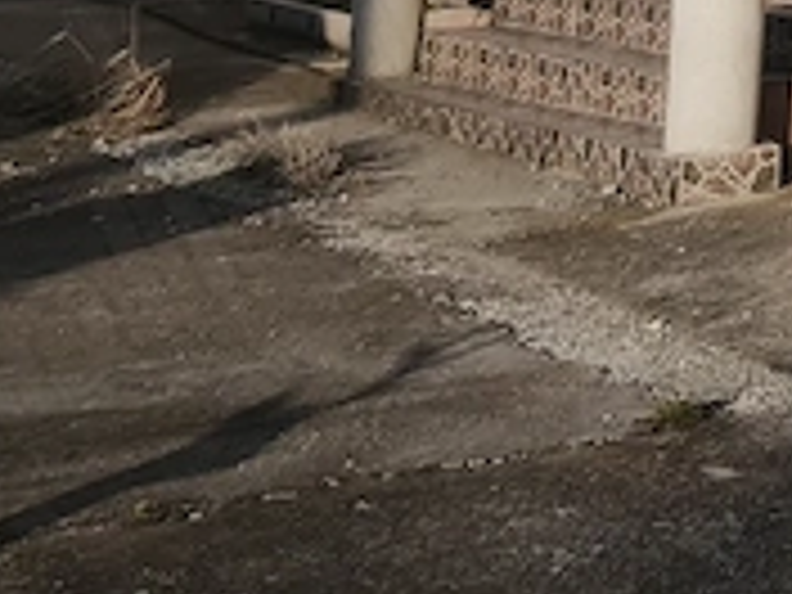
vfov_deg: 9.9
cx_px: 1796
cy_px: -846
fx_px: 2997
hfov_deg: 12.4
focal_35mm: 131
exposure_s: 1/1706
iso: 80
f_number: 1.7
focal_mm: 5.35
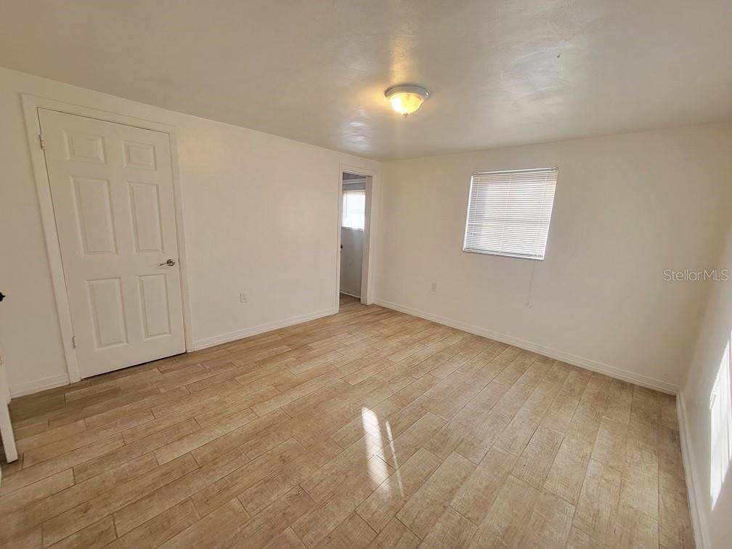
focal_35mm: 13
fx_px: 275
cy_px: 274
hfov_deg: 106.2
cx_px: 366
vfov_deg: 89.9
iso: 125
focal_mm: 2.2
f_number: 2.2
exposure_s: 1/60
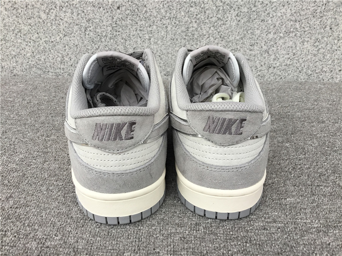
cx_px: 171
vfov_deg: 45.4
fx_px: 306
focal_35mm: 31
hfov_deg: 58.4
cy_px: 128
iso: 50
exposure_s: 1/100
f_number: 2.4
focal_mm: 3.3
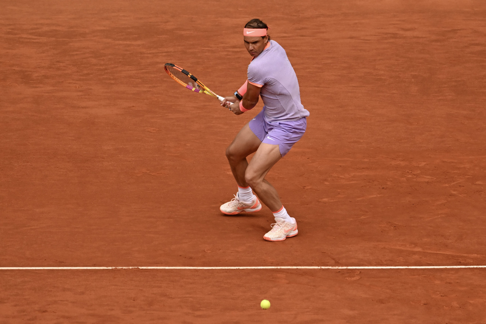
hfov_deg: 3.4
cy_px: 162
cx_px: 243
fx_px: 8097
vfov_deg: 2.3
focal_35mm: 600
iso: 800
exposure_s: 1/2000
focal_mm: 400
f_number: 4.5
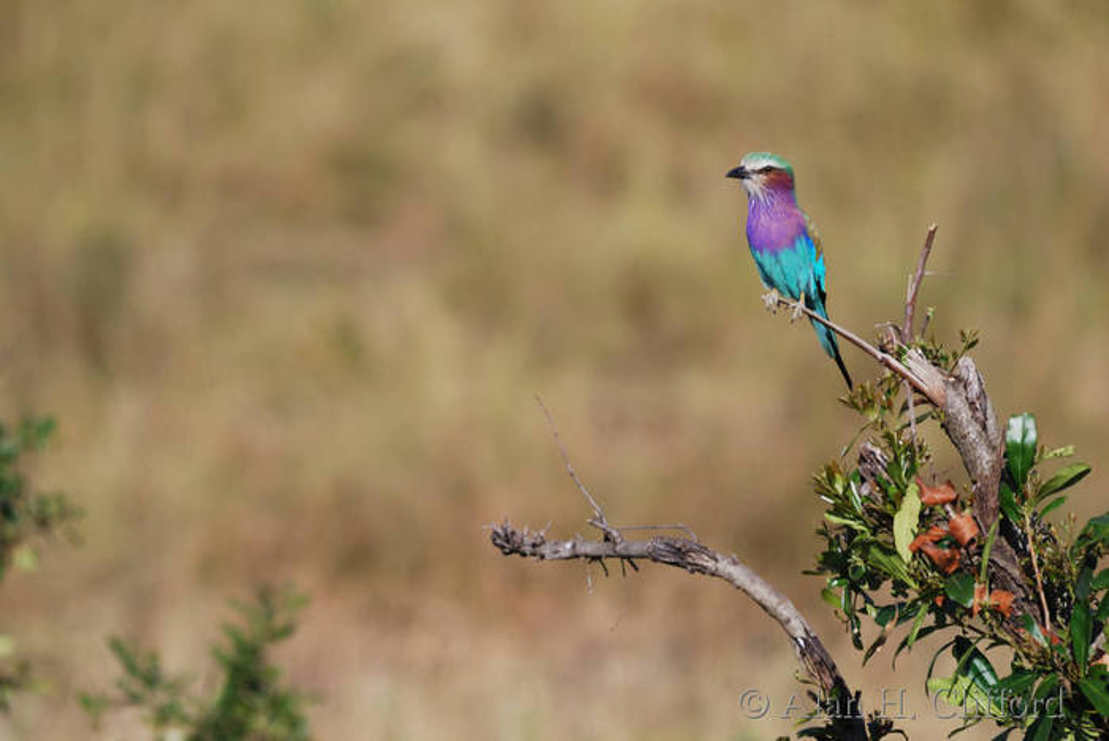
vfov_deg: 2.3
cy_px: 370
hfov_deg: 3.4
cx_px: 554
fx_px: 18498
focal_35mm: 600
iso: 100
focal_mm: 400
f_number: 5.6
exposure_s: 1/400
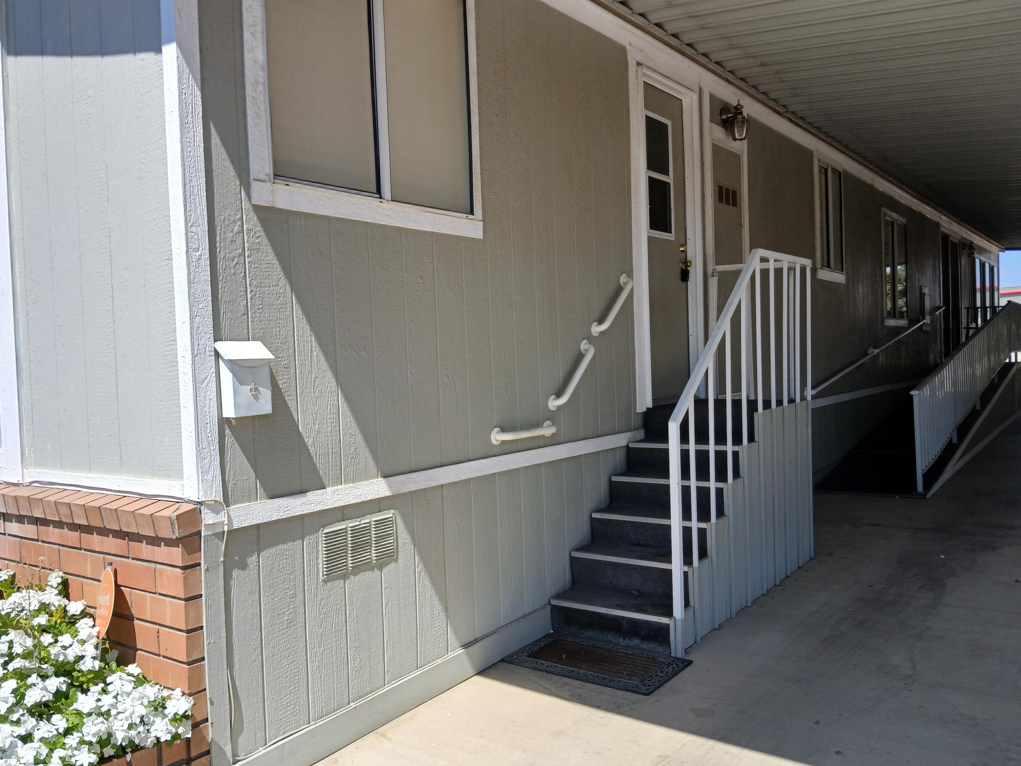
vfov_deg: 48.2
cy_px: 401
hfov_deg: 61.5
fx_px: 855
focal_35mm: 29
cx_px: 455
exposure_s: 1/766
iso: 20
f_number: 1.8
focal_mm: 3.98
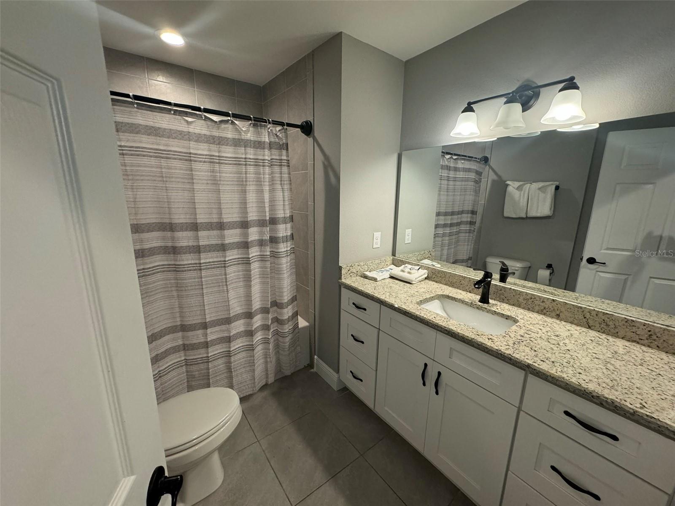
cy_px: 253
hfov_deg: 102.1
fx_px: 273
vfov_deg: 85.7
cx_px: 338
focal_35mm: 14
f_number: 2.2
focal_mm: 2.22
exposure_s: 1/120
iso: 250
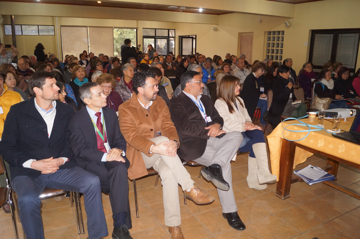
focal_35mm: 27
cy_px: 120
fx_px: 270
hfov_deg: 67.4
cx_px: 180
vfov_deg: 47.8
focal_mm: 18
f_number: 4
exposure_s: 1/60
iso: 800
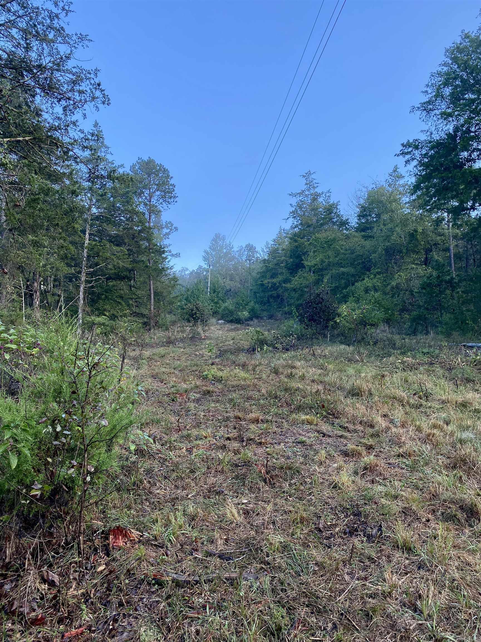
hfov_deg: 53.1
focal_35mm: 26
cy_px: 321
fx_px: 482
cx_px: 240
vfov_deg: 67.3
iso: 32
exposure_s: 1/421
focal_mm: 4.25
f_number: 1.8
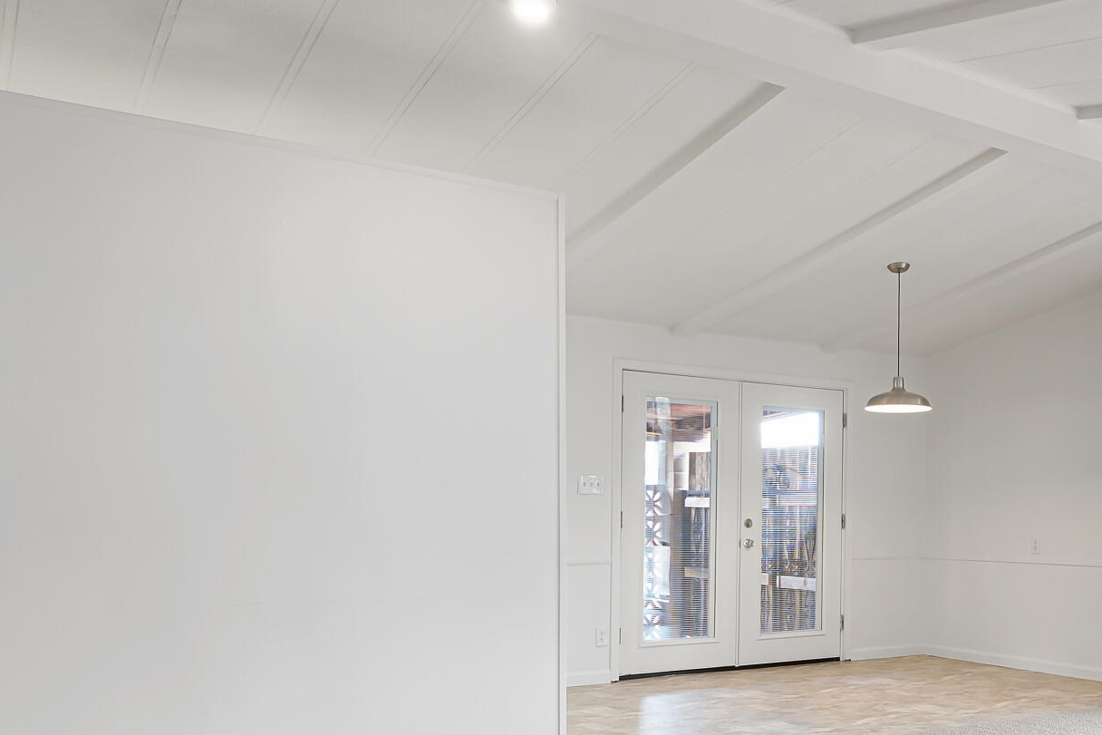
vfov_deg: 35.4
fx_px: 1133
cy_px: 516
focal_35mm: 37
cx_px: 892
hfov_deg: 48.7
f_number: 7.1
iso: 100
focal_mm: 10
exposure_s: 1
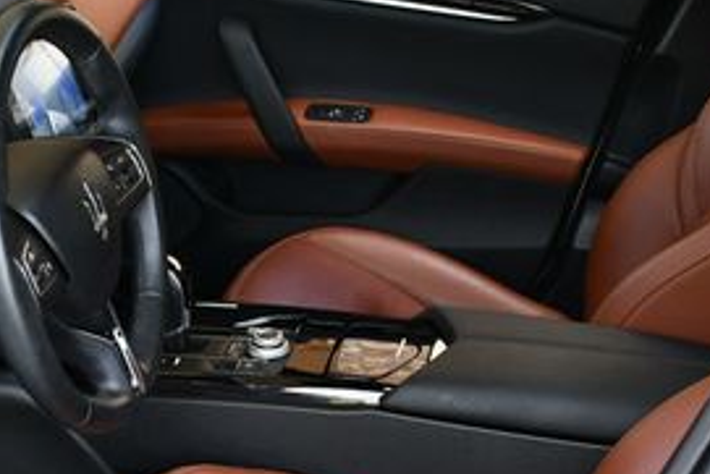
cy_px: 477
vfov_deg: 15.8
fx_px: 1677
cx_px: 160
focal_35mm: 85
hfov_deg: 23.6
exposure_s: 1/250
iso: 400
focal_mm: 18
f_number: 3.5
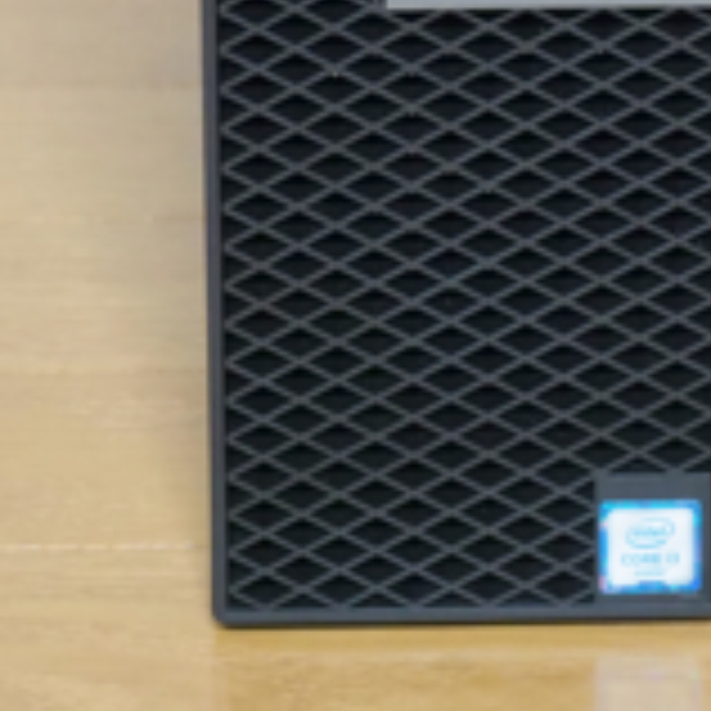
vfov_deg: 8.0
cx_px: 477
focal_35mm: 215
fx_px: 4996
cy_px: -326
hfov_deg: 8.1
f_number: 5.6
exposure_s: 1/100
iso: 3200
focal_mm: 40
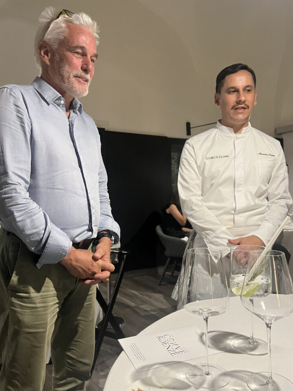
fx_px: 305
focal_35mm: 27
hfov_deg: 51.3
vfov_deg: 65.3
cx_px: 143
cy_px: 195
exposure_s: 1/33
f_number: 1.5
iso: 500
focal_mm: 5.7
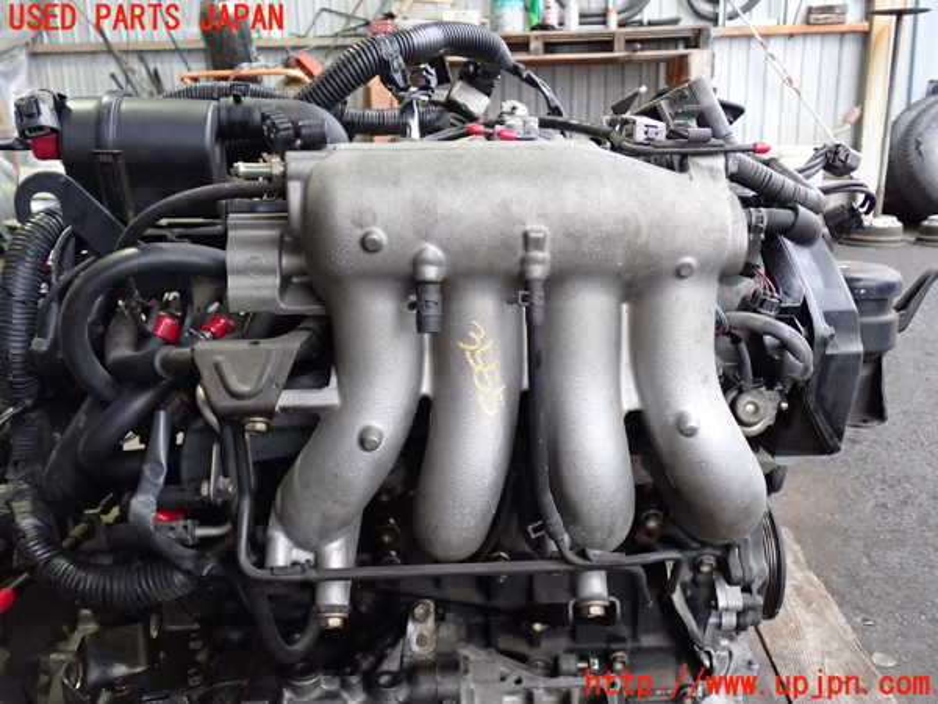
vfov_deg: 39.7
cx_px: 469
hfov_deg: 51.4
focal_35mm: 36
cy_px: 352
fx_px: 976
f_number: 2.5
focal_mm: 6.37
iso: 500
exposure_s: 1/40
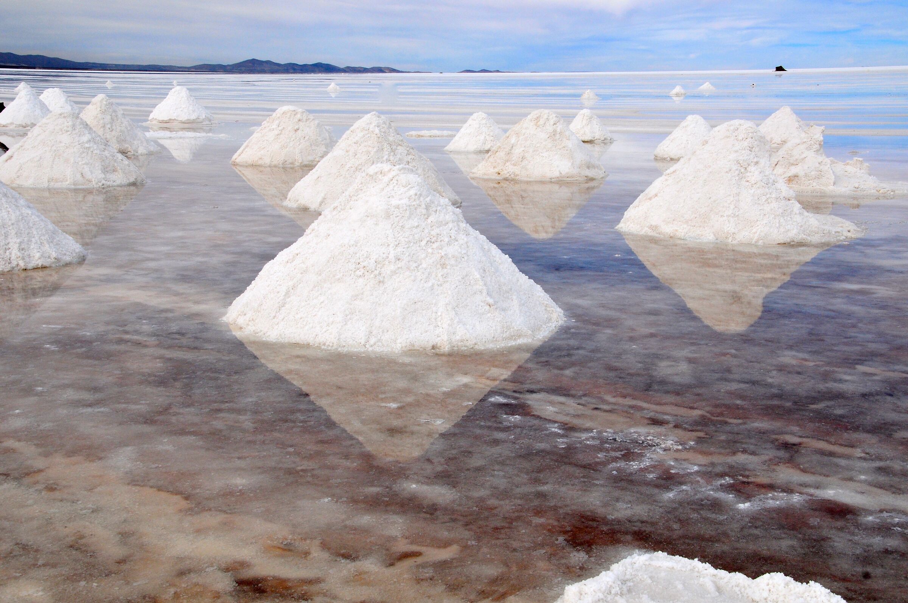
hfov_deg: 41.2
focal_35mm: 48
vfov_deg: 28.0
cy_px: 302
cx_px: 454
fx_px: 1209
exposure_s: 1/800
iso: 400
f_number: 14
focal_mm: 32
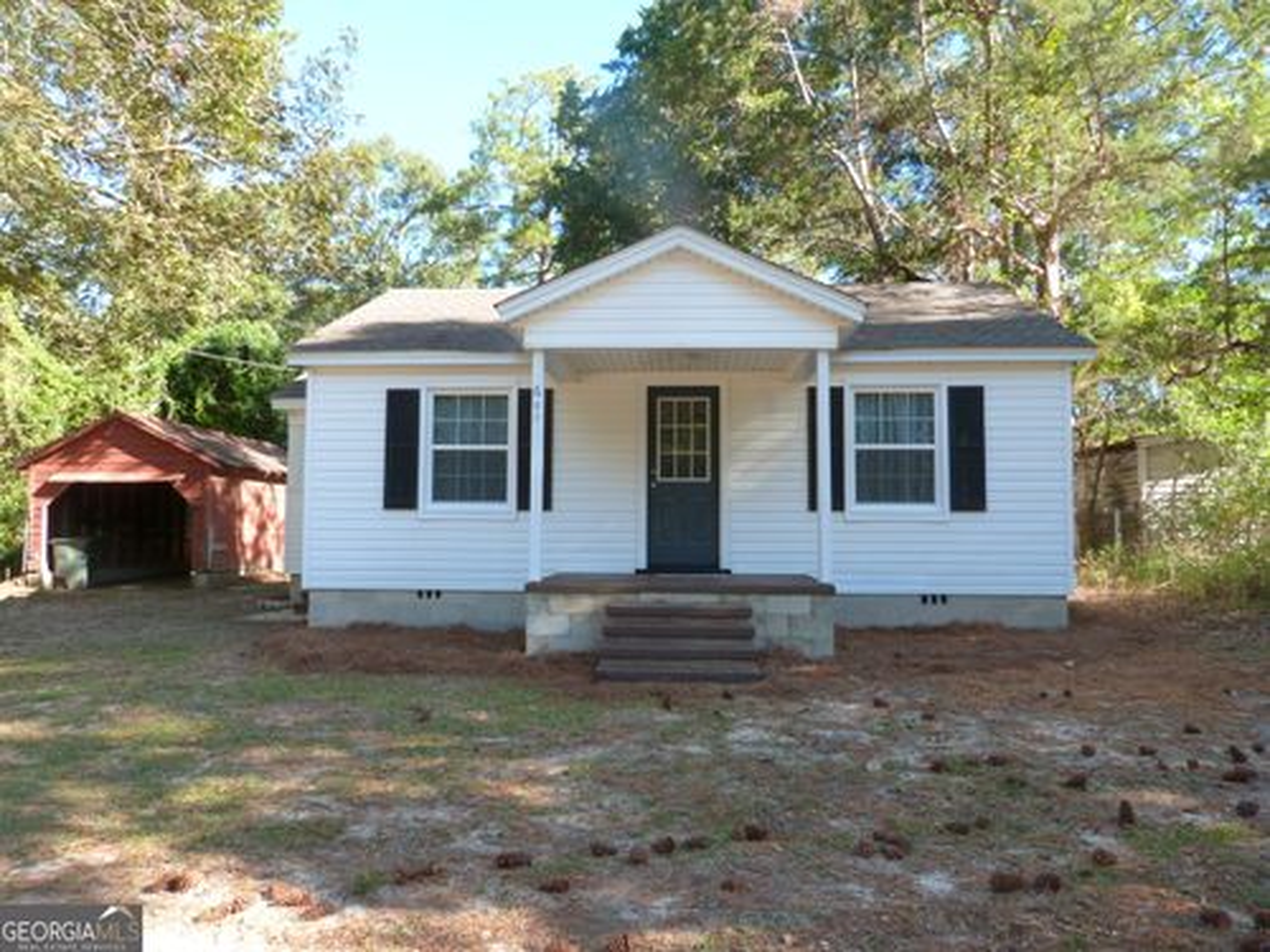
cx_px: 635
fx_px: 917
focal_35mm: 25
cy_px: 476
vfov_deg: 54.9
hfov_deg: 69.4
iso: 100
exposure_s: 1/160
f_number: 2.8
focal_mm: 4.5
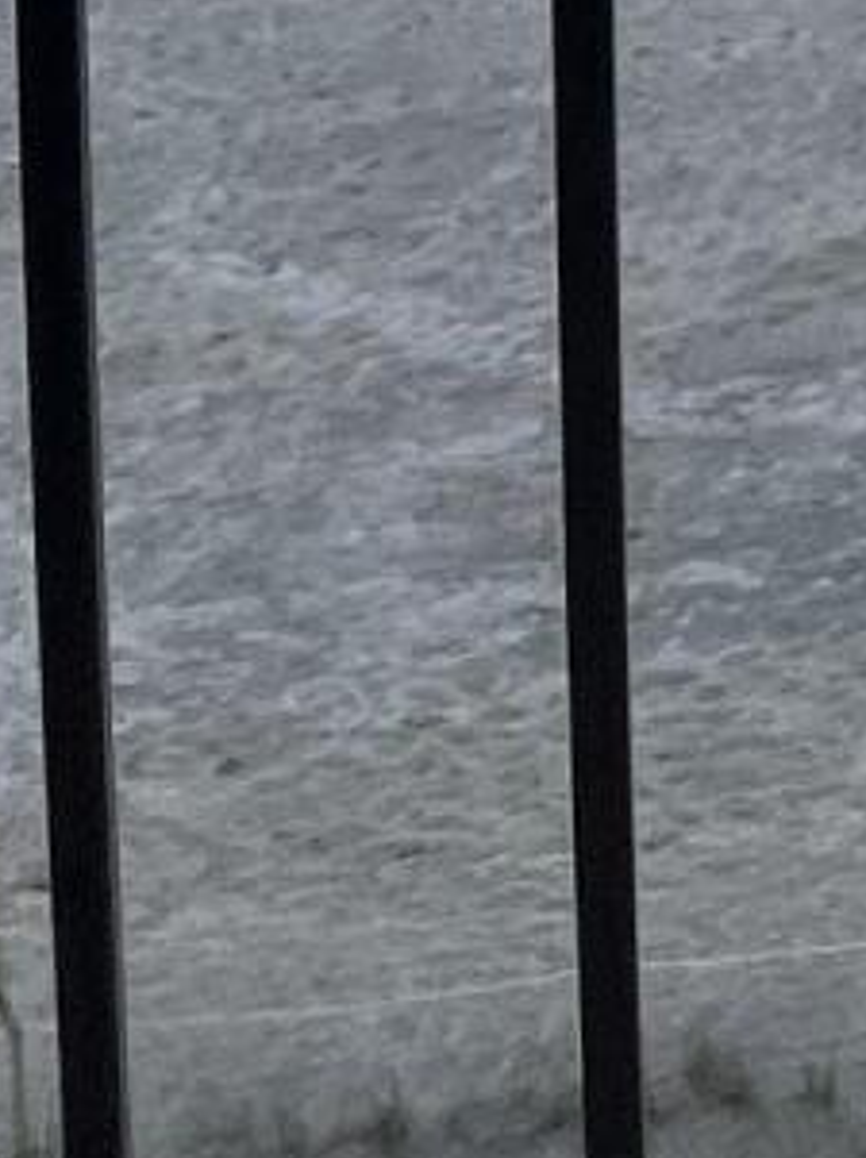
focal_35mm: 173
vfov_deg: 8.7
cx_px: 2036
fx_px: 5783
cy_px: -2662
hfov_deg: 8.0
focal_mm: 5.1
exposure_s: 1/2755
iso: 50
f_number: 1.6
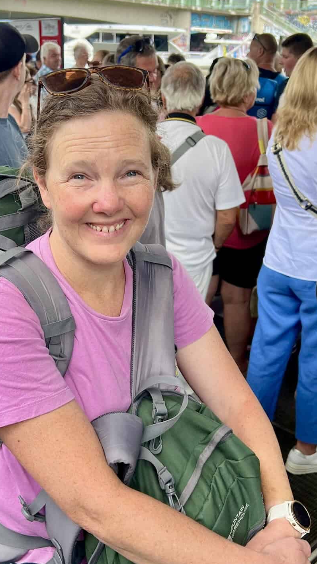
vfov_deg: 49.4
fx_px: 613
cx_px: 129
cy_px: 269
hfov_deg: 29.0
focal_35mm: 41
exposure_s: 1/368
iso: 50
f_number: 1.5
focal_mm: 5.7
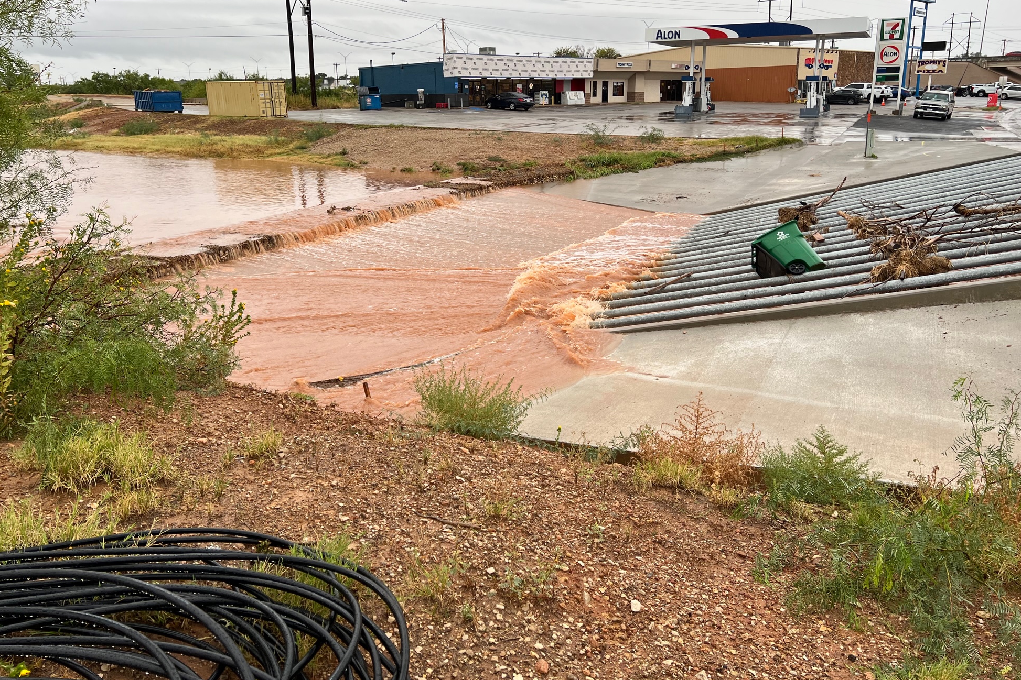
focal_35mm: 28
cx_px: 509
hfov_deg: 65.5
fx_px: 794
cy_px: 288
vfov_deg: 46.2
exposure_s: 1/594
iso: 50
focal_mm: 5.7
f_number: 1.5
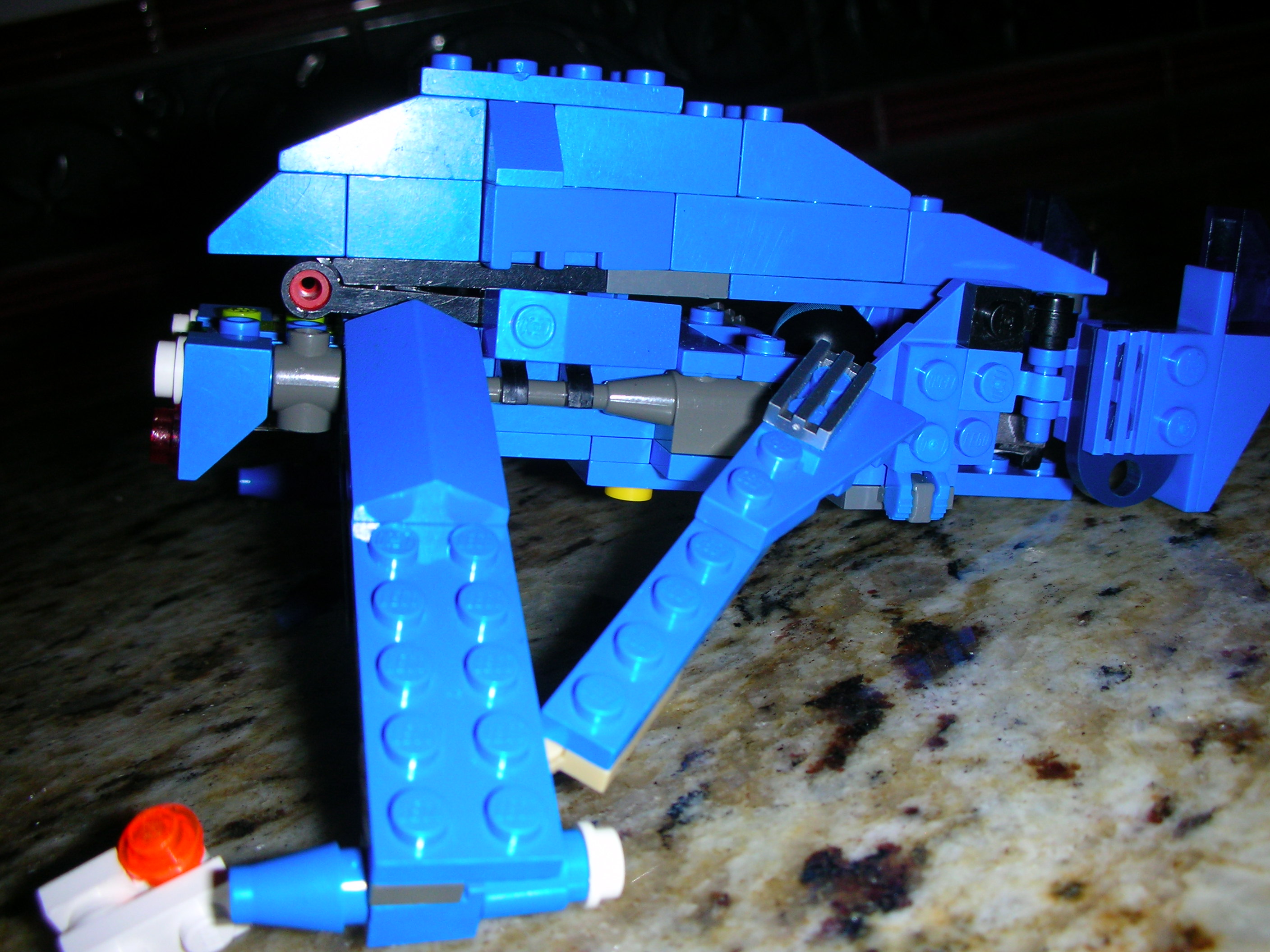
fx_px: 1284
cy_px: 476
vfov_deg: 40.7
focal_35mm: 35
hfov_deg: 52.6
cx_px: 635
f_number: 8.5
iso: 50
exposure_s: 1/60.1
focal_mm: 5.8
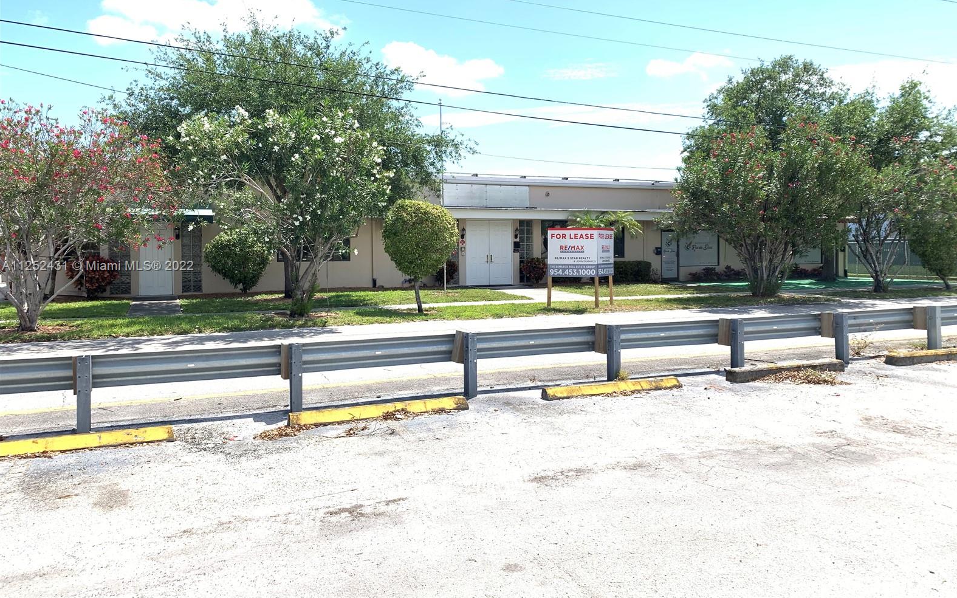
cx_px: 485
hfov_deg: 66.5
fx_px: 730
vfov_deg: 44.5
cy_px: 267
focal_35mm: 28
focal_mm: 4.25
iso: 25
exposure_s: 1/1953
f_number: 1.8
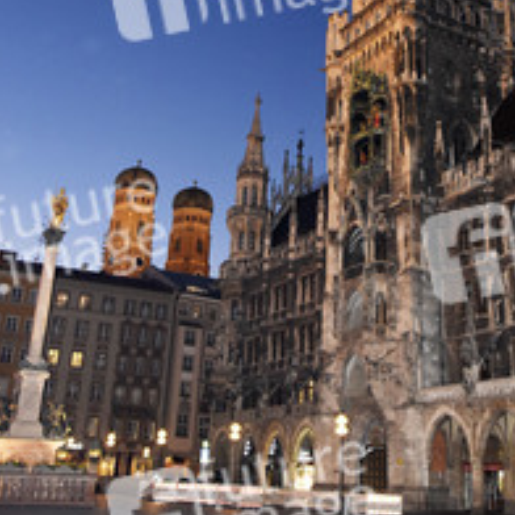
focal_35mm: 52
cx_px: 318
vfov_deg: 32.0
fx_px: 875
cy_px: 110
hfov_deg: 32.7
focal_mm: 30
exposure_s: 1/40
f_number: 6.3
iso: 3200
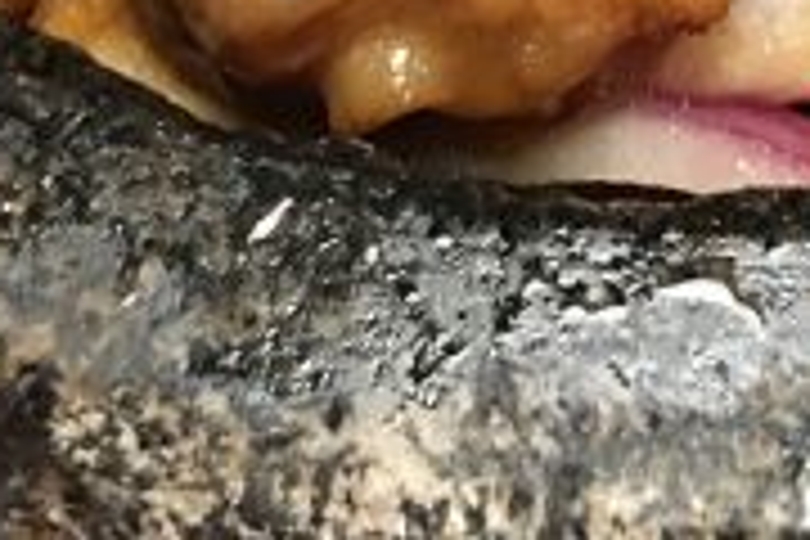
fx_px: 2632
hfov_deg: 17.3
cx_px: 686
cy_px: -441
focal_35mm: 117
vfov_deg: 10.9
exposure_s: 1/8
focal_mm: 4.15
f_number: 2.2
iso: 100
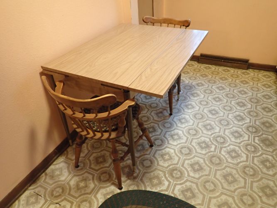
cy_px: 104
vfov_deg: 54.9
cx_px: 138
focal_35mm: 25
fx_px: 200
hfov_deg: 69.4
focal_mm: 4.5
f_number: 2
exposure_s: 1/30
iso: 400
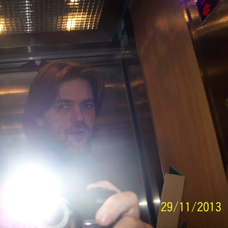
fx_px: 320
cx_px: 89
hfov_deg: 39.0
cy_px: 114
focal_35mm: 43
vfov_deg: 39.2
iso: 80
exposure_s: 1/64
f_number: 2.7
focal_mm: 6
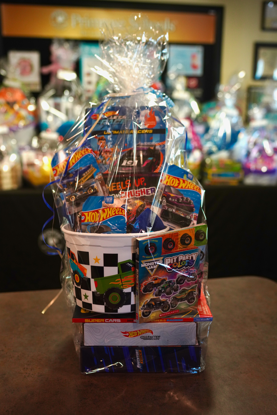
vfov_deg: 54.4
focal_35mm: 35
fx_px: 404
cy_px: 208
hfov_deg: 37.9
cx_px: 138
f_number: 2.2
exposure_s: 1/160
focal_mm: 35
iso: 1600
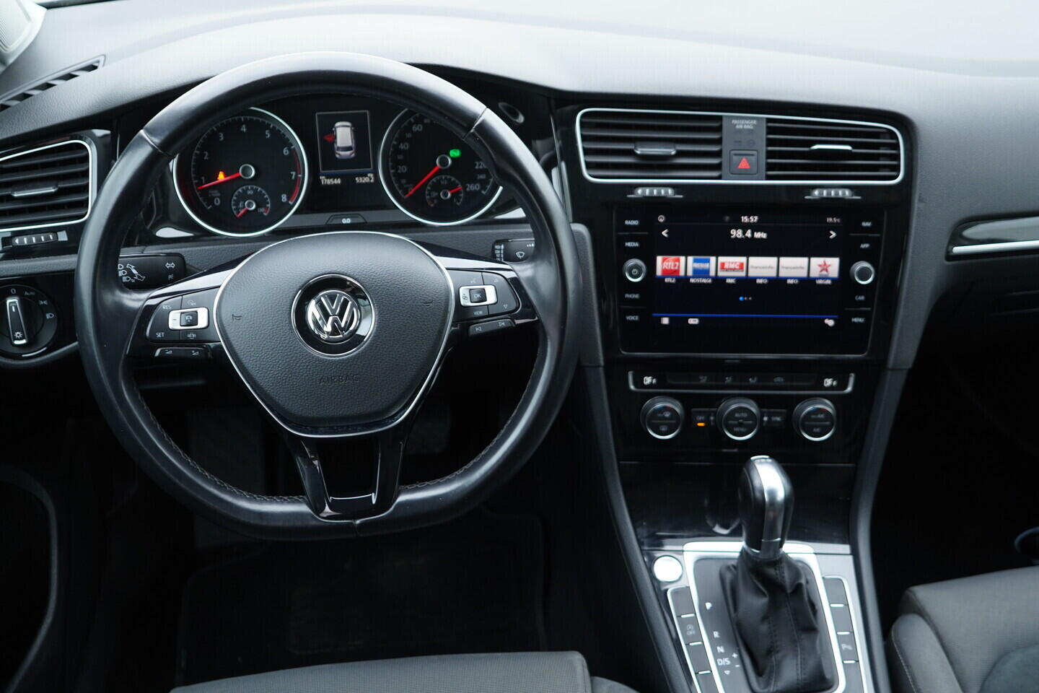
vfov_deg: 36.9
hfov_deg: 53.1
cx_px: 520
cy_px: 346
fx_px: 1039
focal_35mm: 36
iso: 320
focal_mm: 24
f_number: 2.8
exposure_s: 1/40
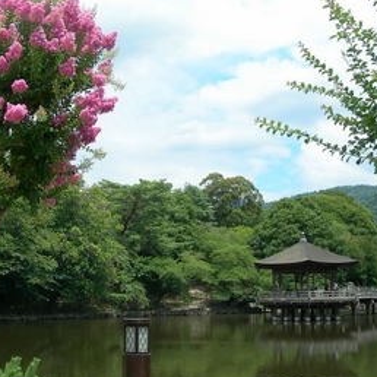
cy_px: 194
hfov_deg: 32.4
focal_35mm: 52
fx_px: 641
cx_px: 115
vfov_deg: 32.8
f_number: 4.8
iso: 50
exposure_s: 1/336
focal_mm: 7.8
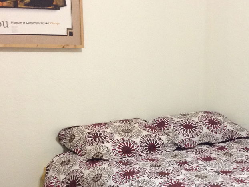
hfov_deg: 21.5
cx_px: 205
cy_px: 185
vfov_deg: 16.1
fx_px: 648
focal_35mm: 90
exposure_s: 1/20
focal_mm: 4.28
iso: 160
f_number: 2.4
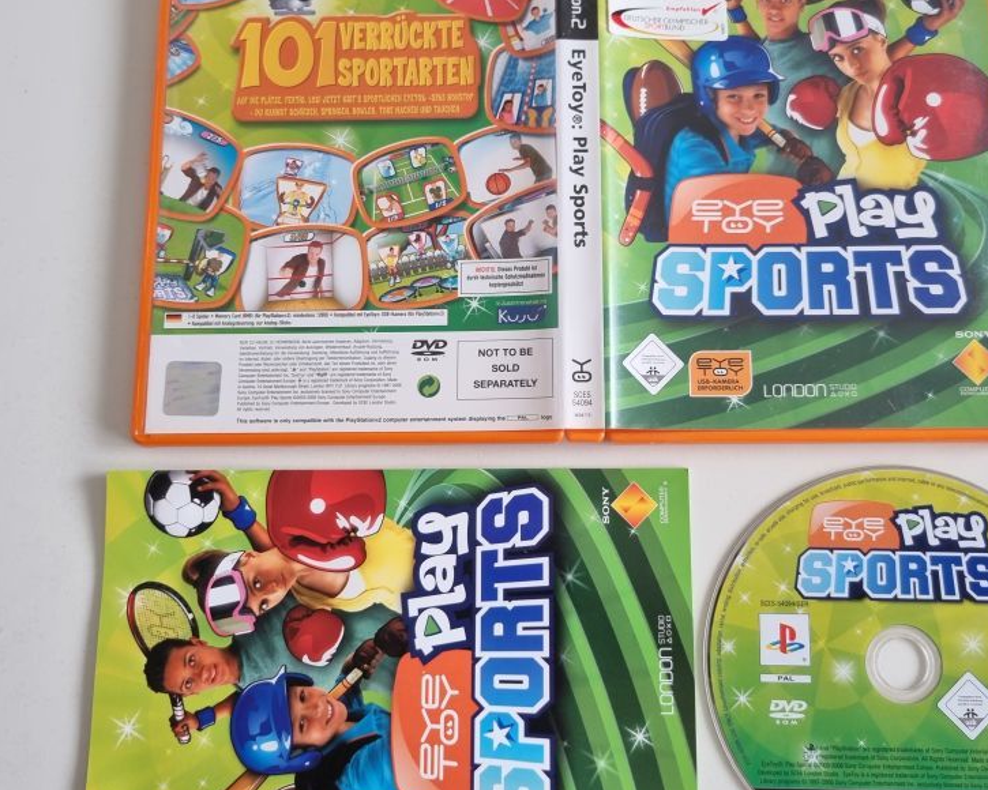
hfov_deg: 51.4
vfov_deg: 42.2
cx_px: 546
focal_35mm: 35
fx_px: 1023
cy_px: 379
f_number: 1.8
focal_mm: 5.4
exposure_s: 1/100
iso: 160
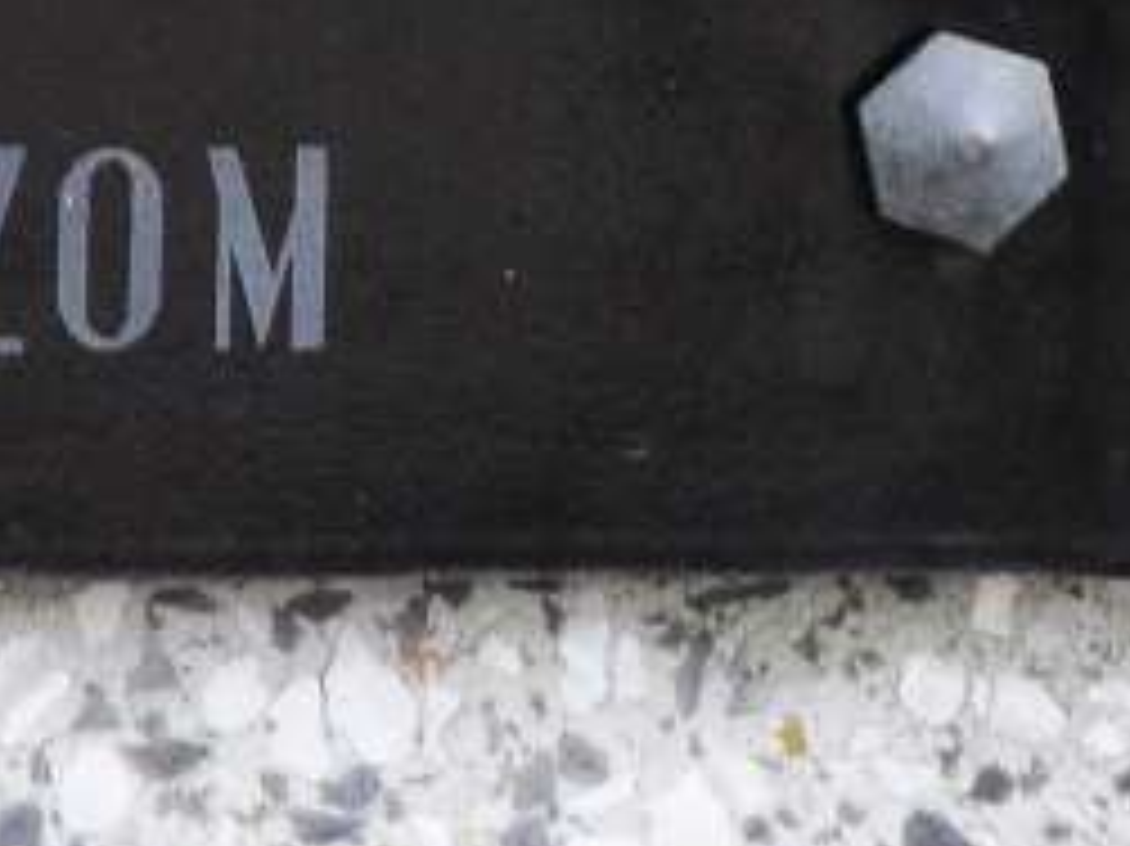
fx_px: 38146
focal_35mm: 1169
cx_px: -693
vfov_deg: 1.3
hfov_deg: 1.7
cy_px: -918
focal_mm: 95
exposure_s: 1/125
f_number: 7.1
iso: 400
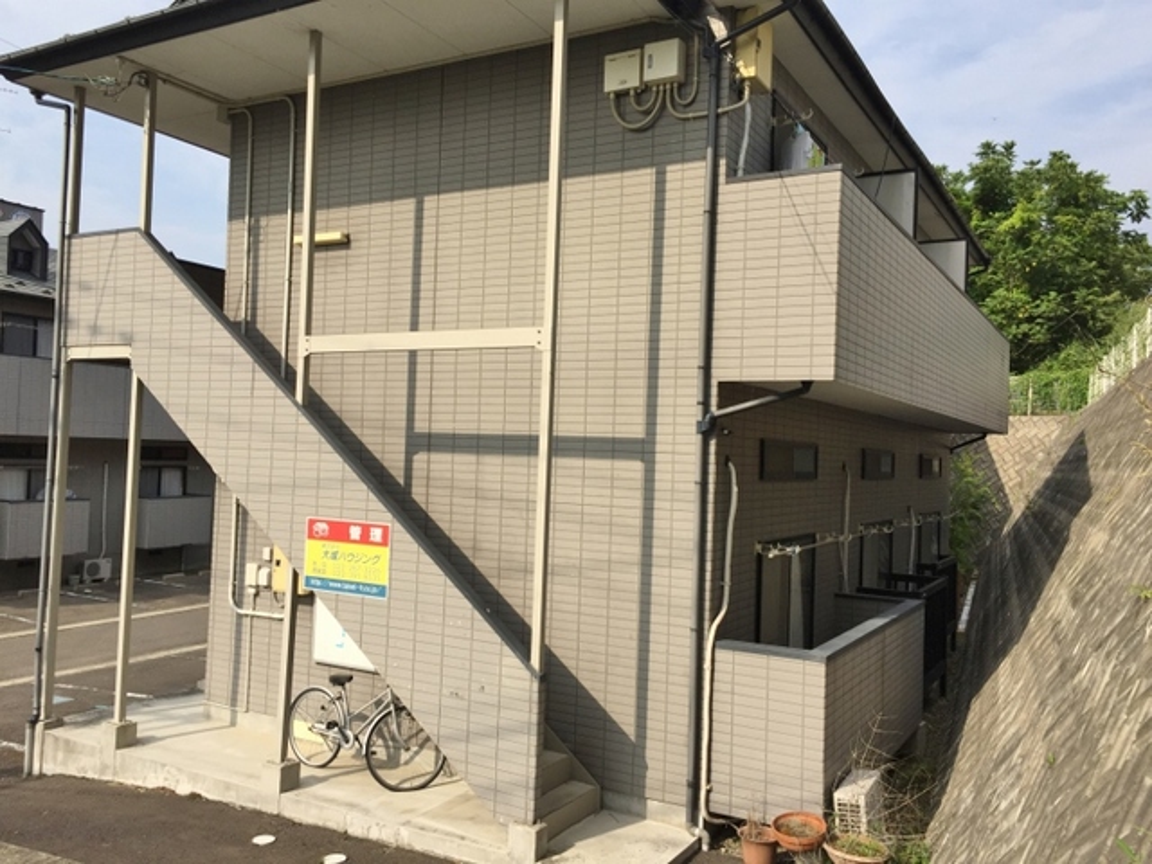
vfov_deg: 48.2
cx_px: 576
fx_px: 965
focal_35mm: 29
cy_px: 432
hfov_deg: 61.7
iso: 32
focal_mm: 4.15
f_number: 2.2
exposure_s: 1/1799
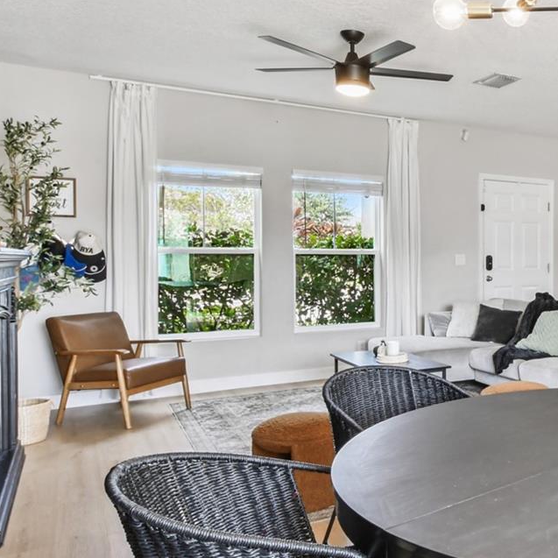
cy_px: 282
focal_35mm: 32
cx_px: 543
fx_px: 584
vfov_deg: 51.1
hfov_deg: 44.4
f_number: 22
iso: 100
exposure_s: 1/1.67
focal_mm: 10
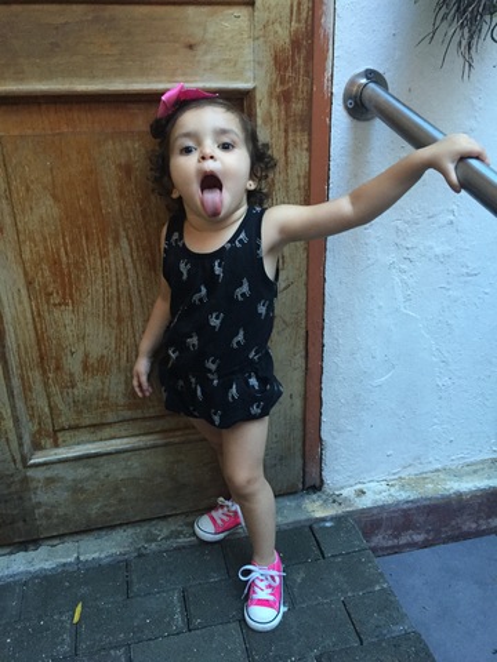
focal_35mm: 29
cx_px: 248
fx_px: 555
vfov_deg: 61.7
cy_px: 331
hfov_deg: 48.2
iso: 250
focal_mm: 4.15
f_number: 2.2
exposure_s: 1/24
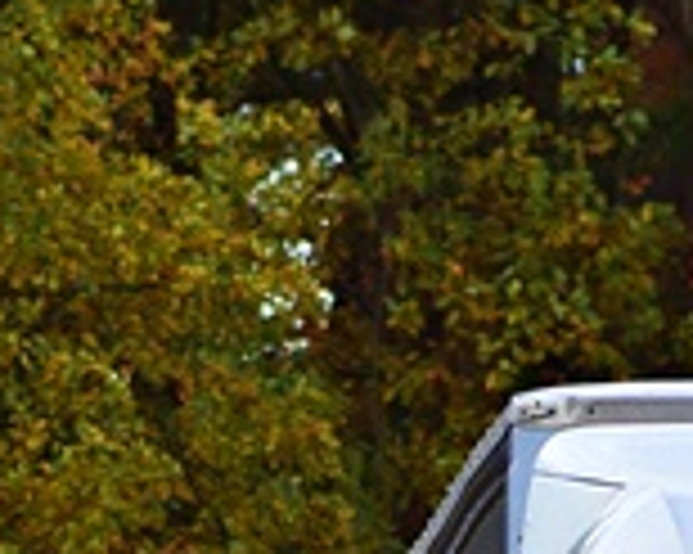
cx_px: 130
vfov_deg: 1.2
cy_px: 1079
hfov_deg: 1.6
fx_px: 25416
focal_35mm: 1240
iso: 800
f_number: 6.3
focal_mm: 170
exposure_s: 1/640
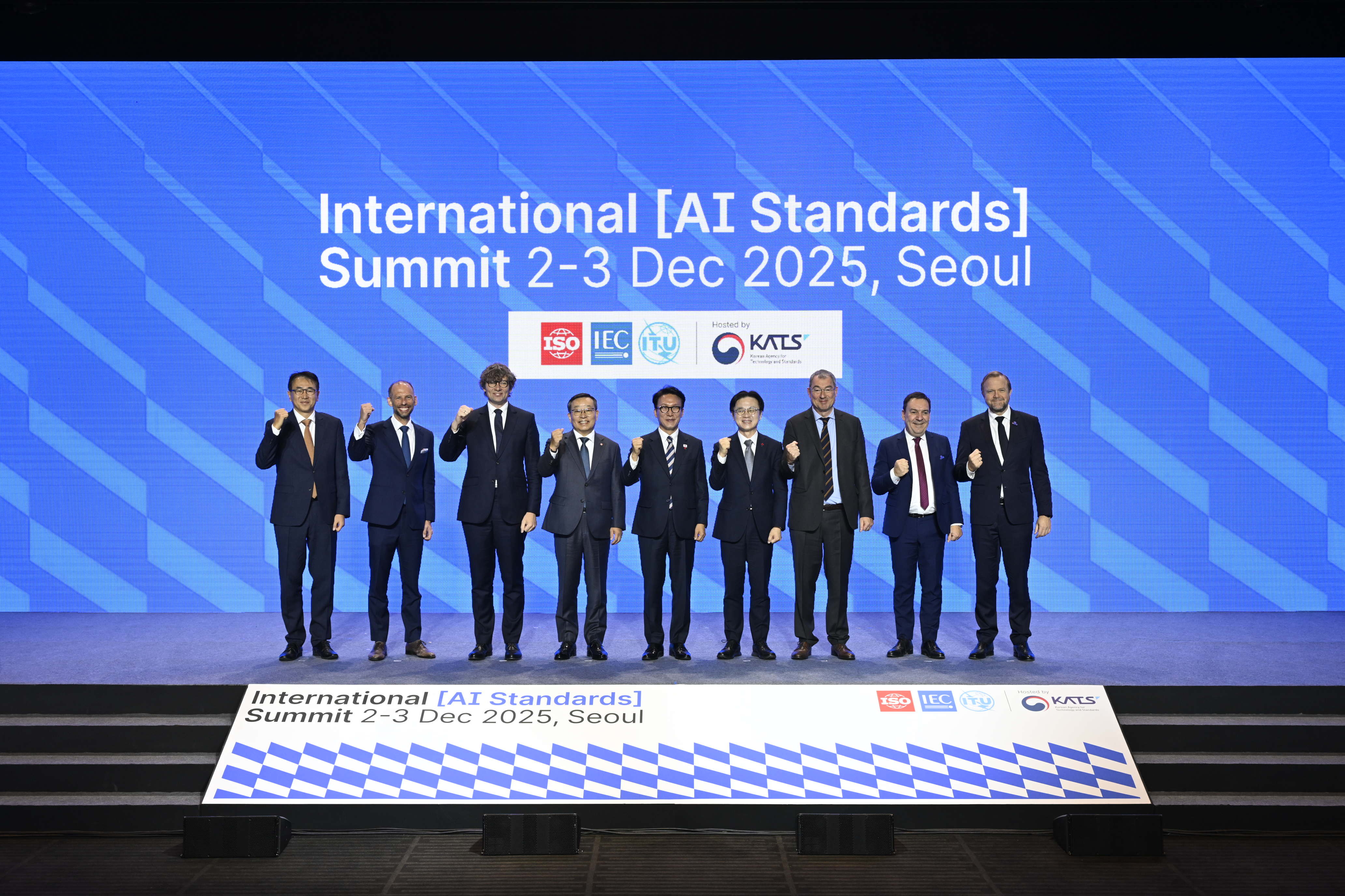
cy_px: 448
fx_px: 1494
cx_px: 672
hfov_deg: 48.5
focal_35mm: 40
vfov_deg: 33.4
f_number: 5.6
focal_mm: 40
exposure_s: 1/90
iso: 1600
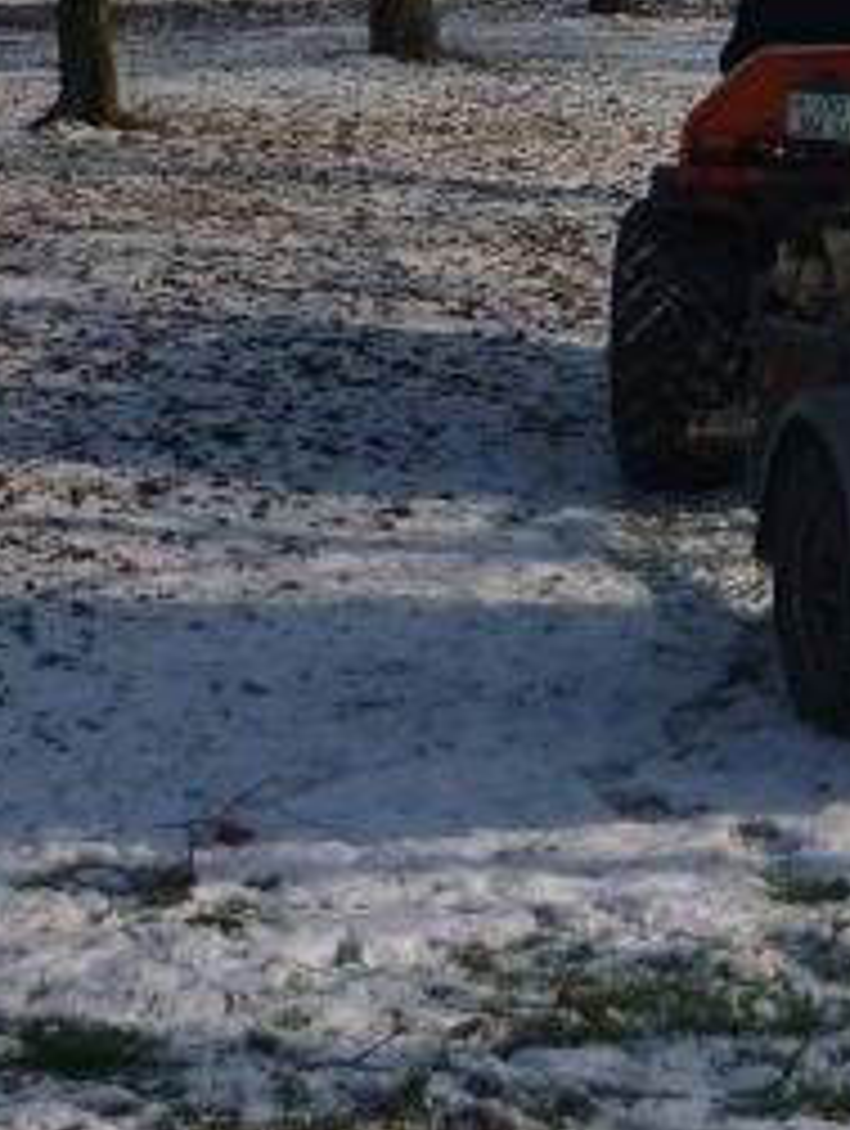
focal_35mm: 105
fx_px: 3429
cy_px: 329
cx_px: 1124
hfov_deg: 13.6
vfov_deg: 18.6
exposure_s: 1/250
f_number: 8
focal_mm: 5.5
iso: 80
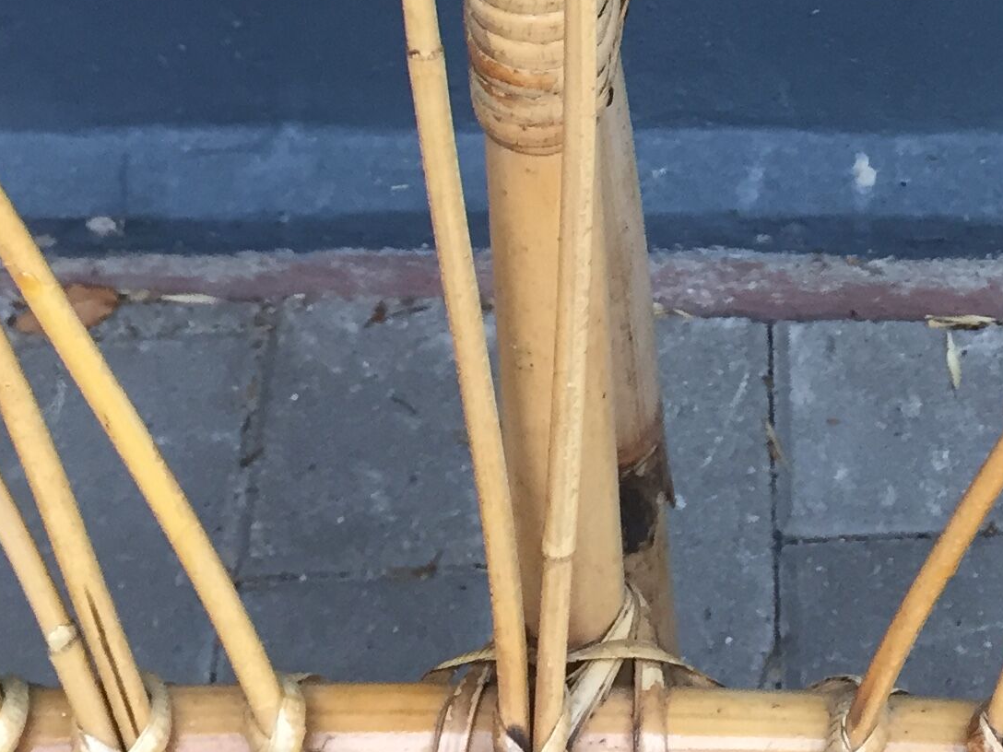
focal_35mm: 87
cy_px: -287
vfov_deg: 15.9
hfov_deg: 22.3
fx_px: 2521
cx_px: 777
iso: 50
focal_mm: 4.15
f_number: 2.2
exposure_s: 1/33
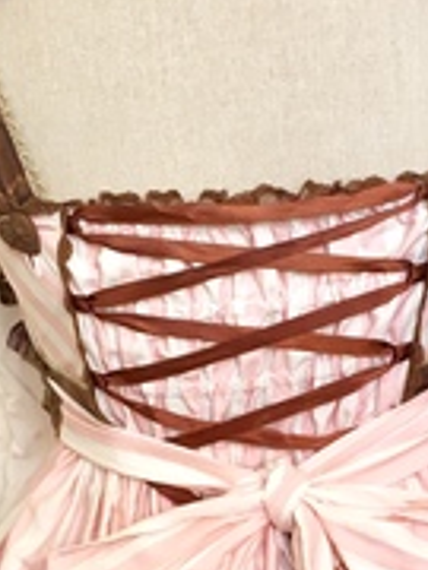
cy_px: 530
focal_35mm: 104
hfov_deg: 14.2
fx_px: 1715
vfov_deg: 18.5
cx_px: 339
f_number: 2.2
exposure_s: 1/33
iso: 25
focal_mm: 4.15
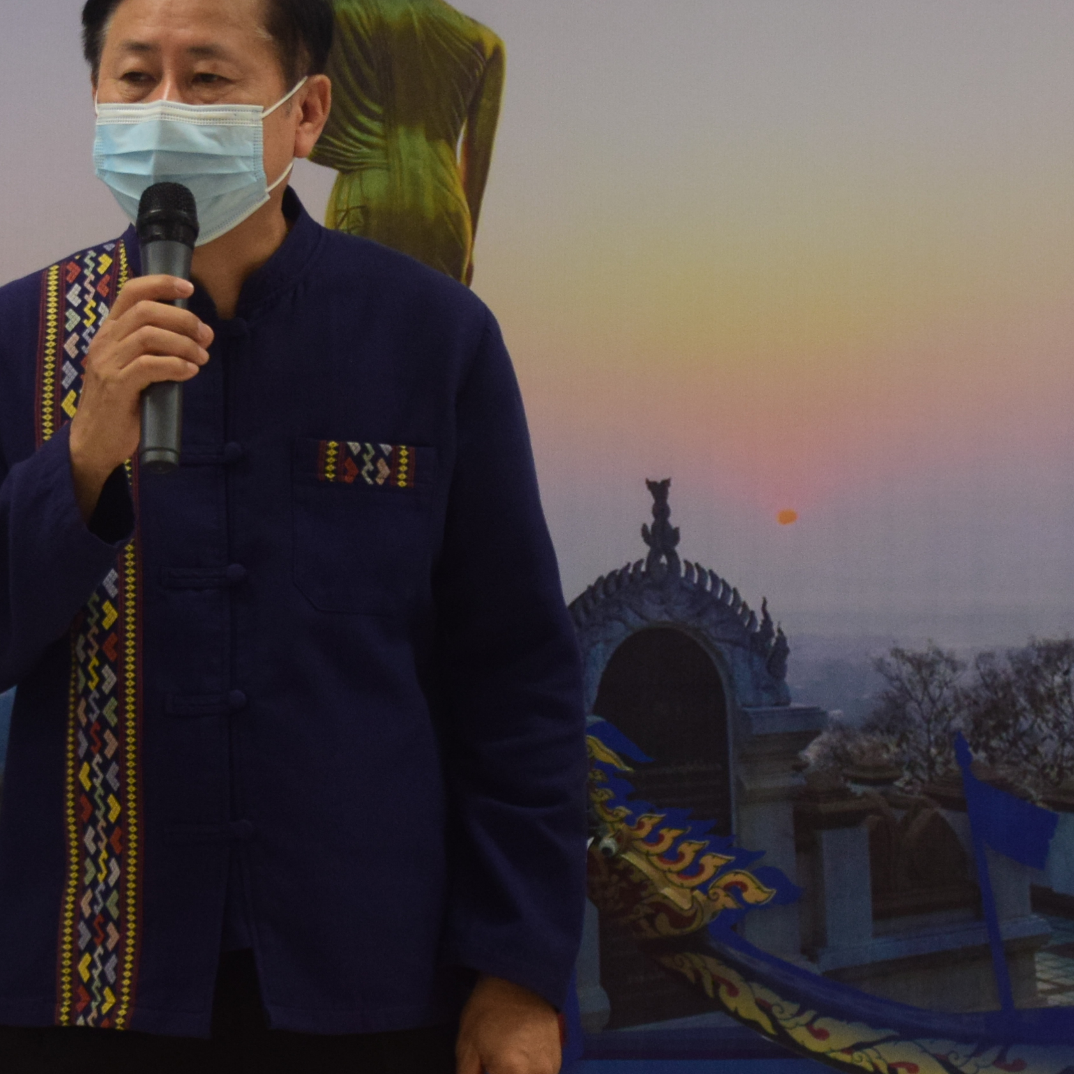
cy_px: 331
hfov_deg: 11.6
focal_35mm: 150
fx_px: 5265
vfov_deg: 11.6
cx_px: 346
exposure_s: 1/80
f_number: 5.3
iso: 1000
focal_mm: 44
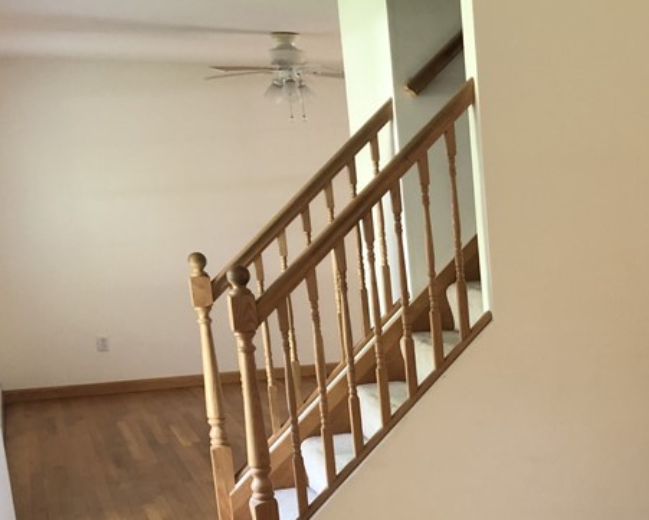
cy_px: 478
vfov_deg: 23.9
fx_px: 1191
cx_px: 725
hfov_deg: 27.7
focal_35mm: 62
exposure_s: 1/20
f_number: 1.8
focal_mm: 3.99
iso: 40
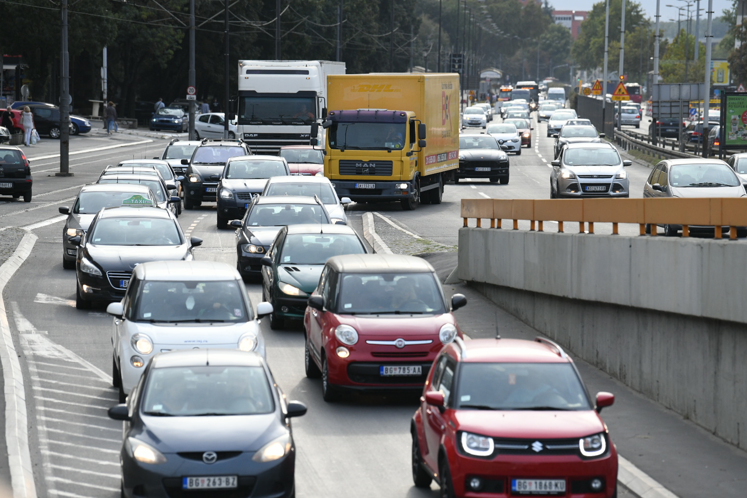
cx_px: 381
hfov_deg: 11.4
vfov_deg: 7.6
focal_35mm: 180
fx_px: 3735
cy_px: 246
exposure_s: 1/5000
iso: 1250
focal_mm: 170
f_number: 4
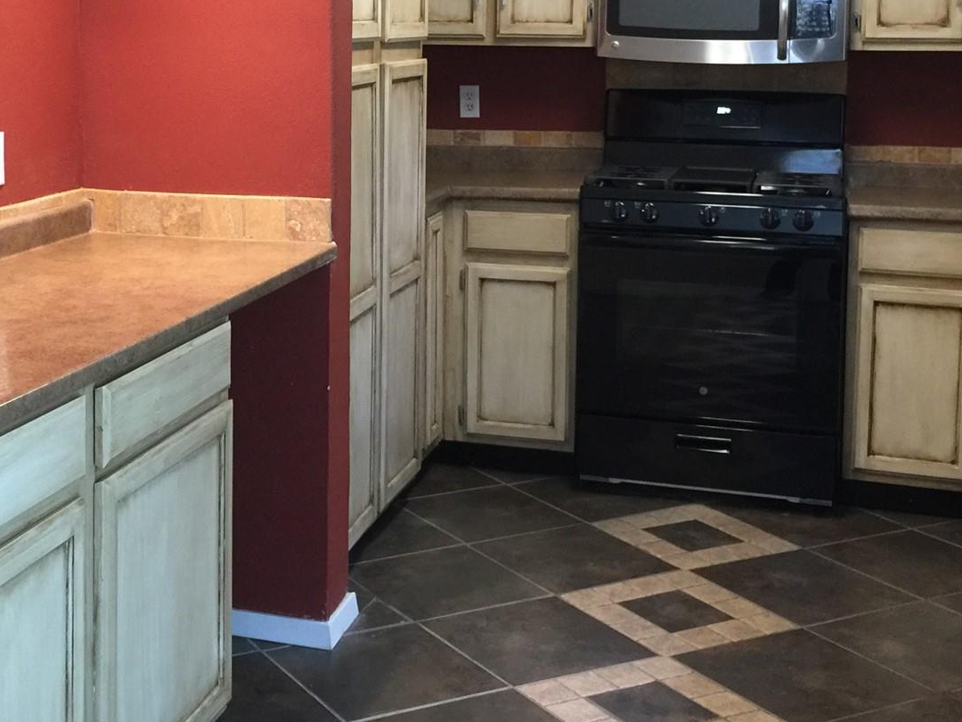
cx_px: 305
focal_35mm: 55
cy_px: 124
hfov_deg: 34.5
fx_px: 1528
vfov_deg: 26.0
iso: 125
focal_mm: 4.15
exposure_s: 1/15
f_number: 2.2
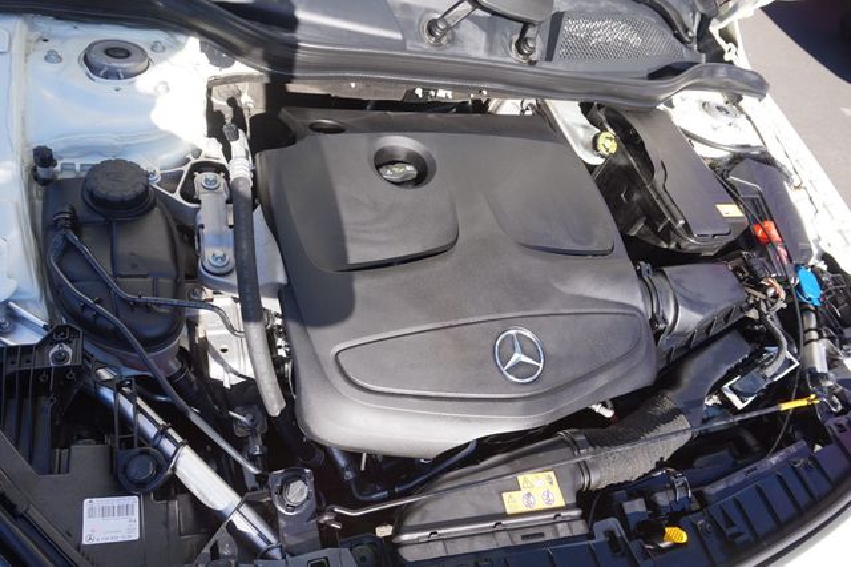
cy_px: 284
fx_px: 567
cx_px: 426
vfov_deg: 53.1
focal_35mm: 24
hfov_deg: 73.8
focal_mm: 16
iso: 100
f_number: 7.1
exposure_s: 1/100
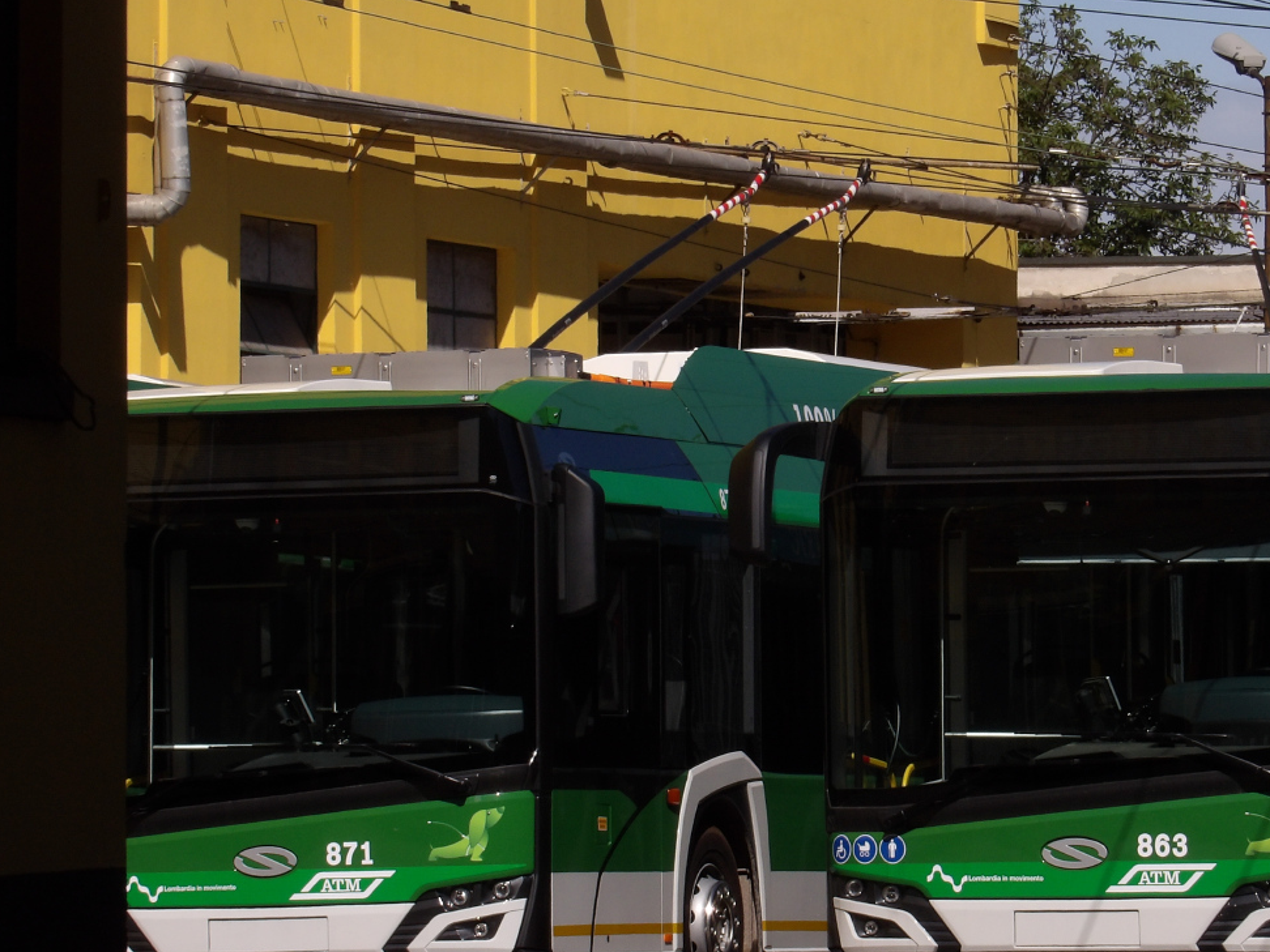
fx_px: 10896
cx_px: 832
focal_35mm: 297
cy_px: 547
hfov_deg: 6.7
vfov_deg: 5.0
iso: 100
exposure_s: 1/500
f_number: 8
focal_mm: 39.8
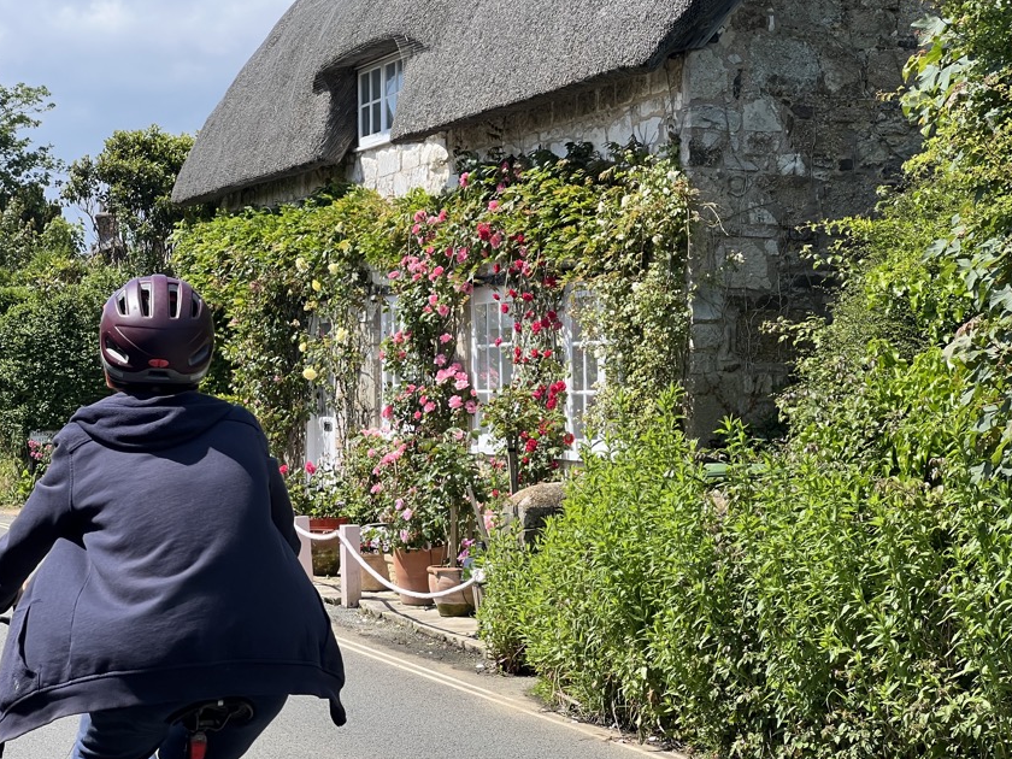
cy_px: 410
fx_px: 2573
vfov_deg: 16.8
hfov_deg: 22.3
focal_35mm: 88
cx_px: 534
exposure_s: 1/382
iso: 32
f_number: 2.8
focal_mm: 9
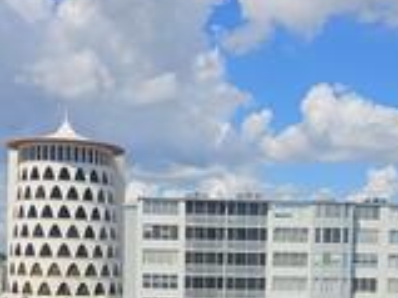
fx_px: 666
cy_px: 298
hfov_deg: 33.2
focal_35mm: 58
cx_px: 215
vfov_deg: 24.1
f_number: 1.7
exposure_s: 1/1307
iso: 10
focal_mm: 6.3
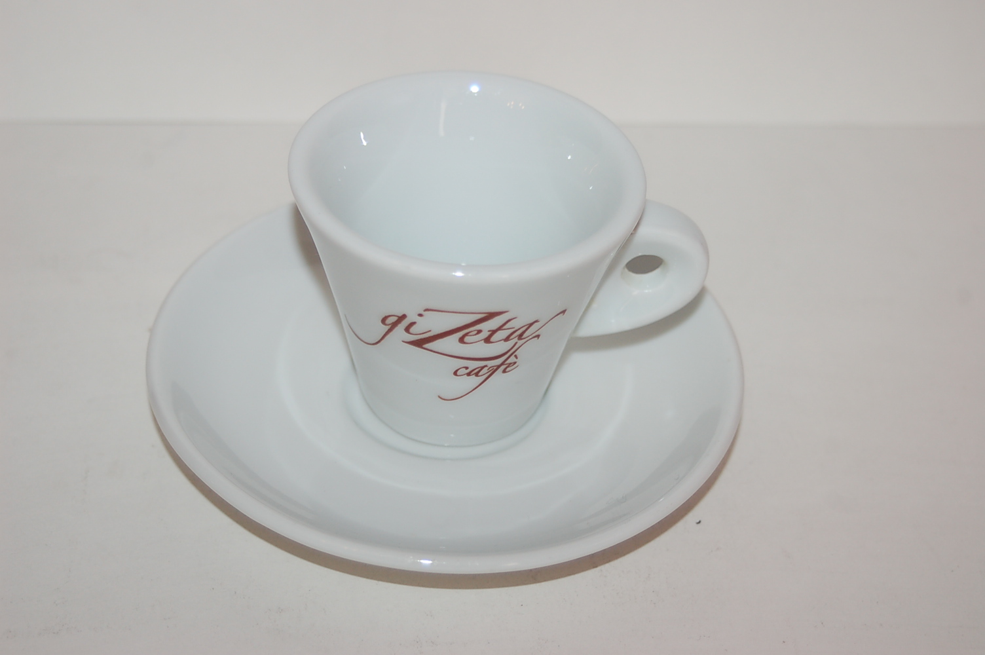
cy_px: 328
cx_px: 492
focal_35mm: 90
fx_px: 2460
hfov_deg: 22.6
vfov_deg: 15.2
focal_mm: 60
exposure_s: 1/60
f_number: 5
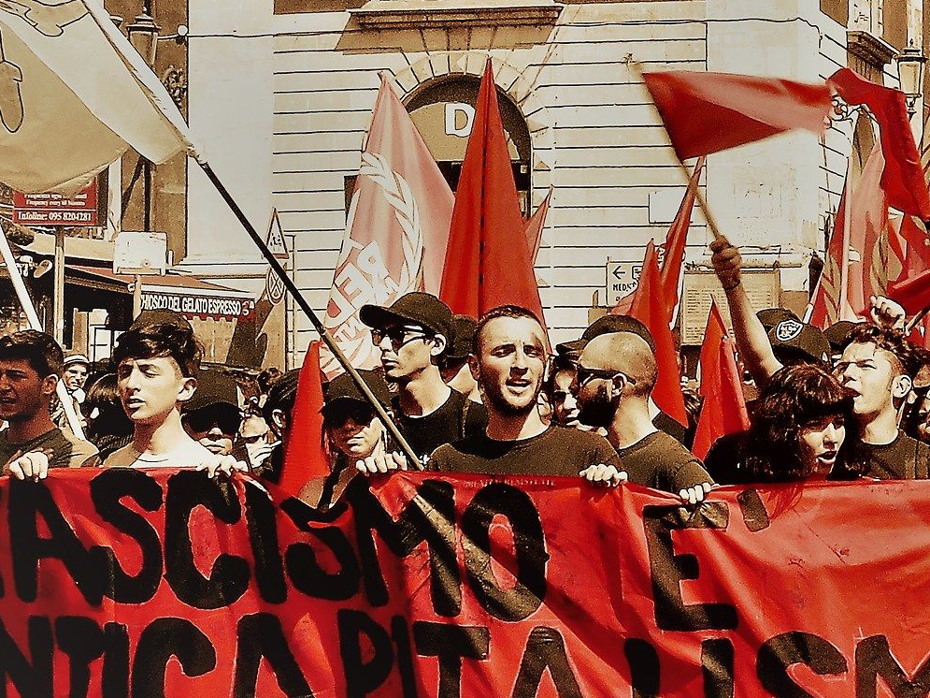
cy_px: 340
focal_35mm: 111
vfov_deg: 13.3
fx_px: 2982
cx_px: 832
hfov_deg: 17.5
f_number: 4.1
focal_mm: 8.2
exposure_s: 1/160
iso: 80
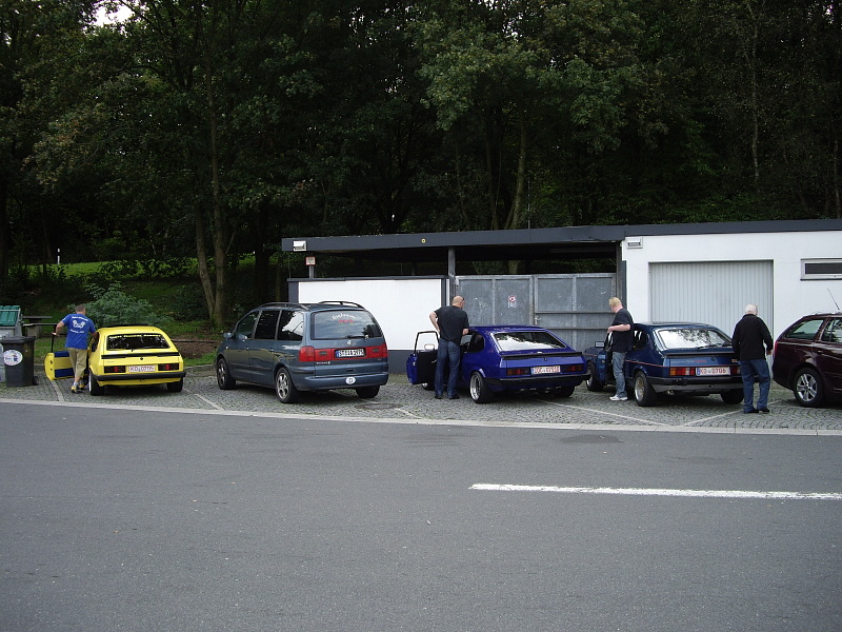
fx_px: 924
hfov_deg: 49.0
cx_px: 421
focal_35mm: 38
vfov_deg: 37.7
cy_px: 316
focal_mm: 7.9
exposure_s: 1/250
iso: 100
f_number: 2.8
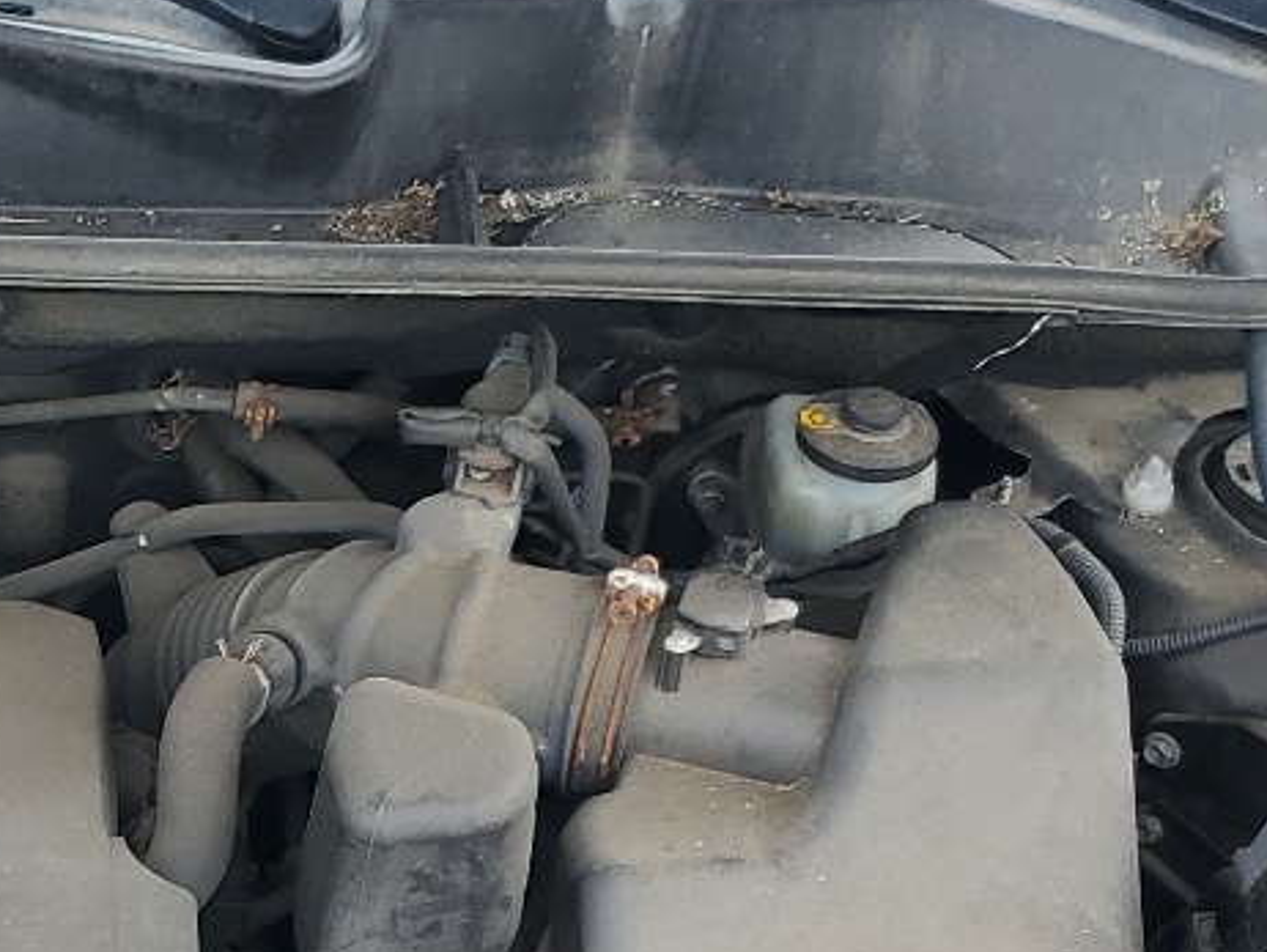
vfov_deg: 16.2
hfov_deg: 20.3
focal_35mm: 90
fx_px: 3296
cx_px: -263
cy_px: 903
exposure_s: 1/526
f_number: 1.5
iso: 50
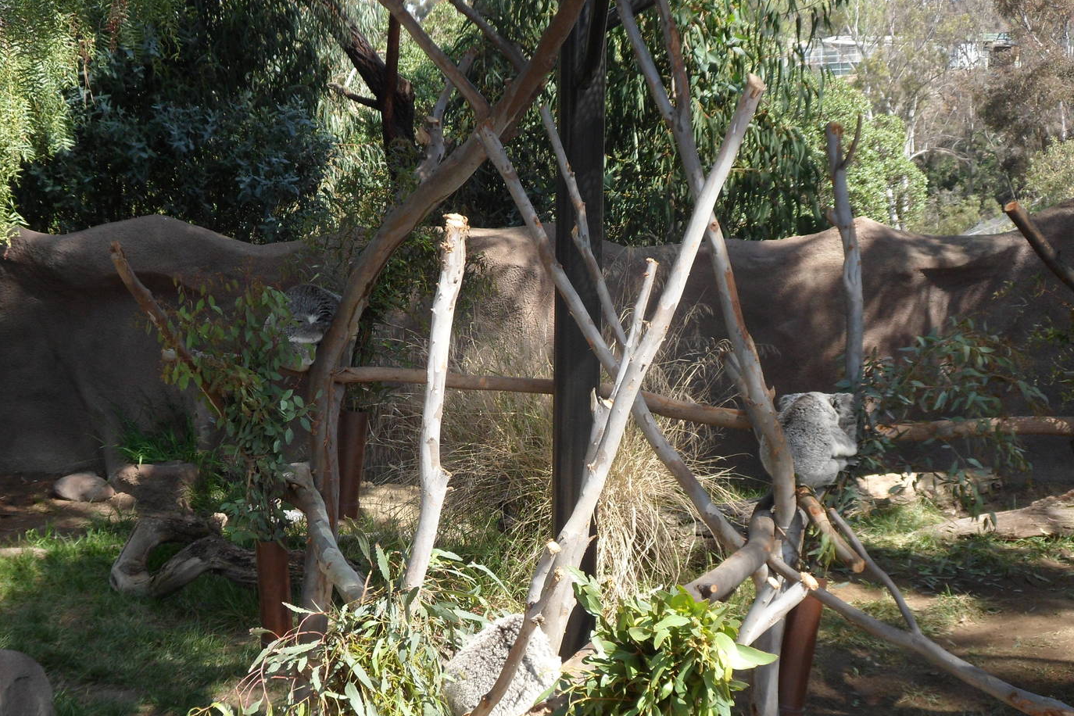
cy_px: 460
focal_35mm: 63
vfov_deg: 21.5
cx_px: 474
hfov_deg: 31.9
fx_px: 1879
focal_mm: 8.1
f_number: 4.3
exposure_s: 1/250
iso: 80
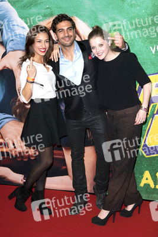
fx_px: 342
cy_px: 118
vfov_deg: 38.2
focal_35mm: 52
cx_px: 79
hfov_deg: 26.0
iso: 800
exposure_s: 1/250
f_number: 5.6
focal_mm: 52
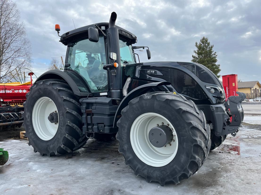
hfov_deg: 67.3
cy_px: 98
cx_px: 130
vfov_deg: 53.1
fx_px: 196
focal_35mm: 26
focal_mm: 5.1
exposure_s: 1/992
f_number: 1.6
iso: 50
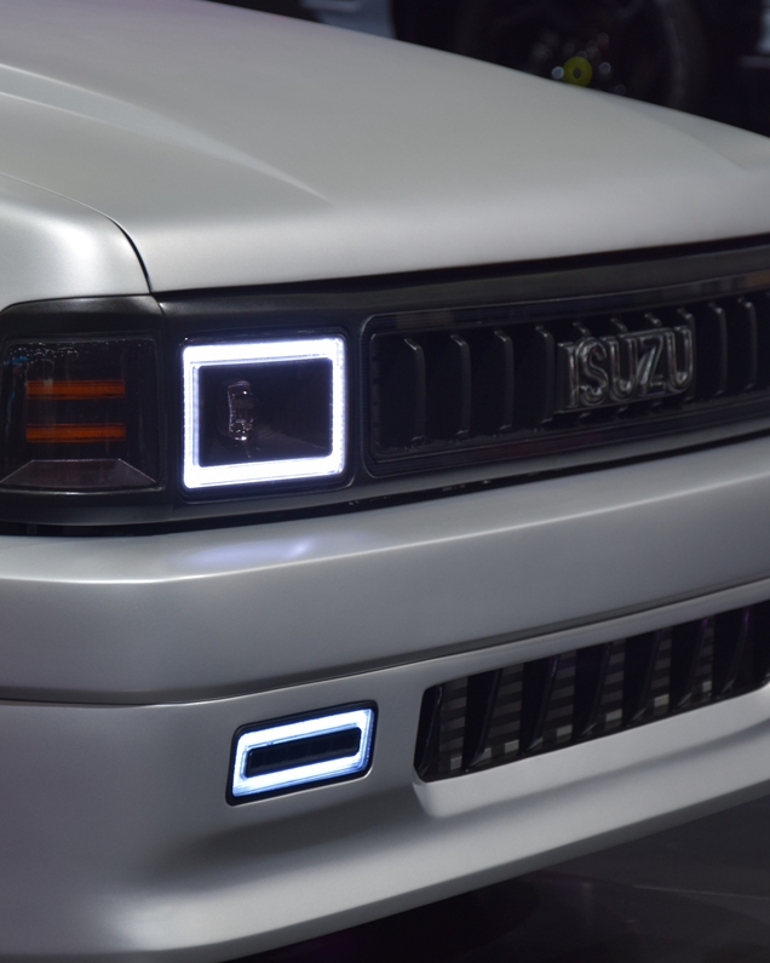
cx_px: 438
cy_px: 480
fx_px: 5148
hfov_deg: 8.6
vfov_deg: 10.7
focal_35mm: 181
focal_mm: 85
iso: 400
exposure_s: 1/125
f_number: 5.6
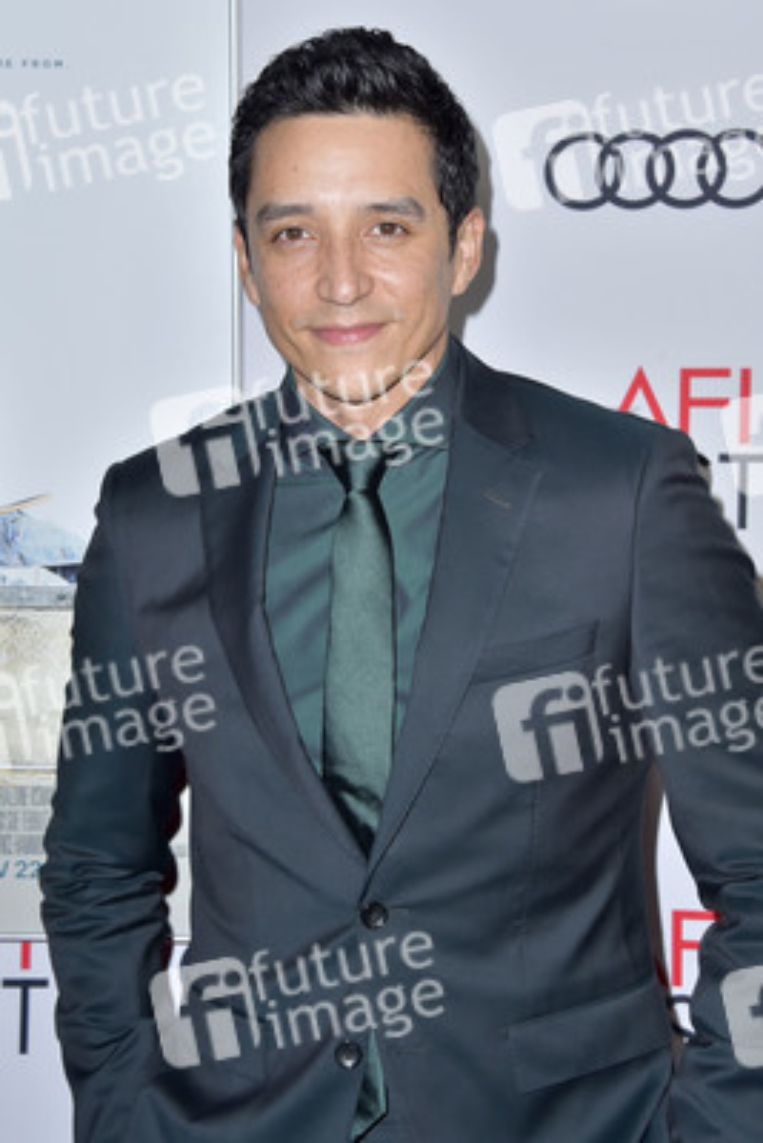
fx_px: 2922
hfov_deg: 14.9
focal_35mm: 92
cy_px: 572
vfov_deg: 22.1
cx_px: 382
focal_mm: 92
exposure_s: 1/250
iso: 320
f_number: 7.1
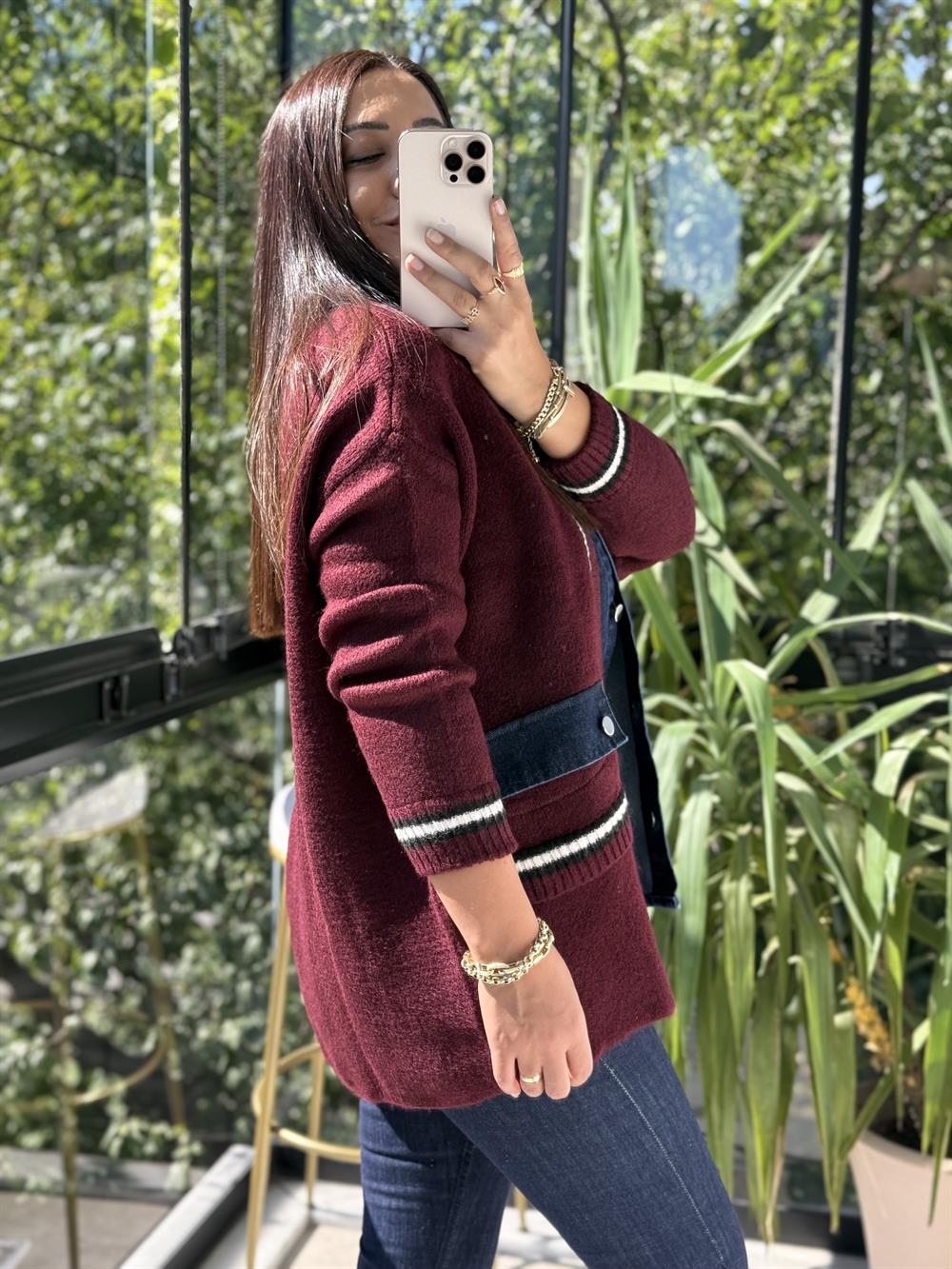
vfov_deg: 39.7
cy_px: 634
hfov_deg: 30.3
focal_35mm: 48
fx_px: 1760
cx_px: 476
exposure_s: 1/534
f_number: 1.78
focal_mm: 6.76
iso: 64
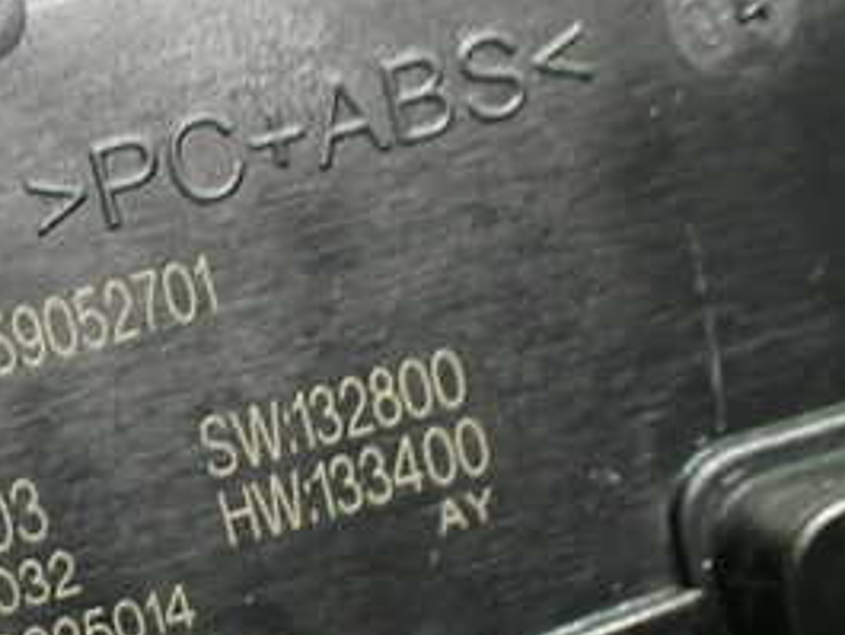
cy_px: 533
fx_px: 1661
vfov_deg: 21.3
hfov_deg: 27.5
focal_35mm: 68
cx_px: 77
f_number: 2.3
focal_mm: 5.4
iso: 800
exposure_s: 1/30
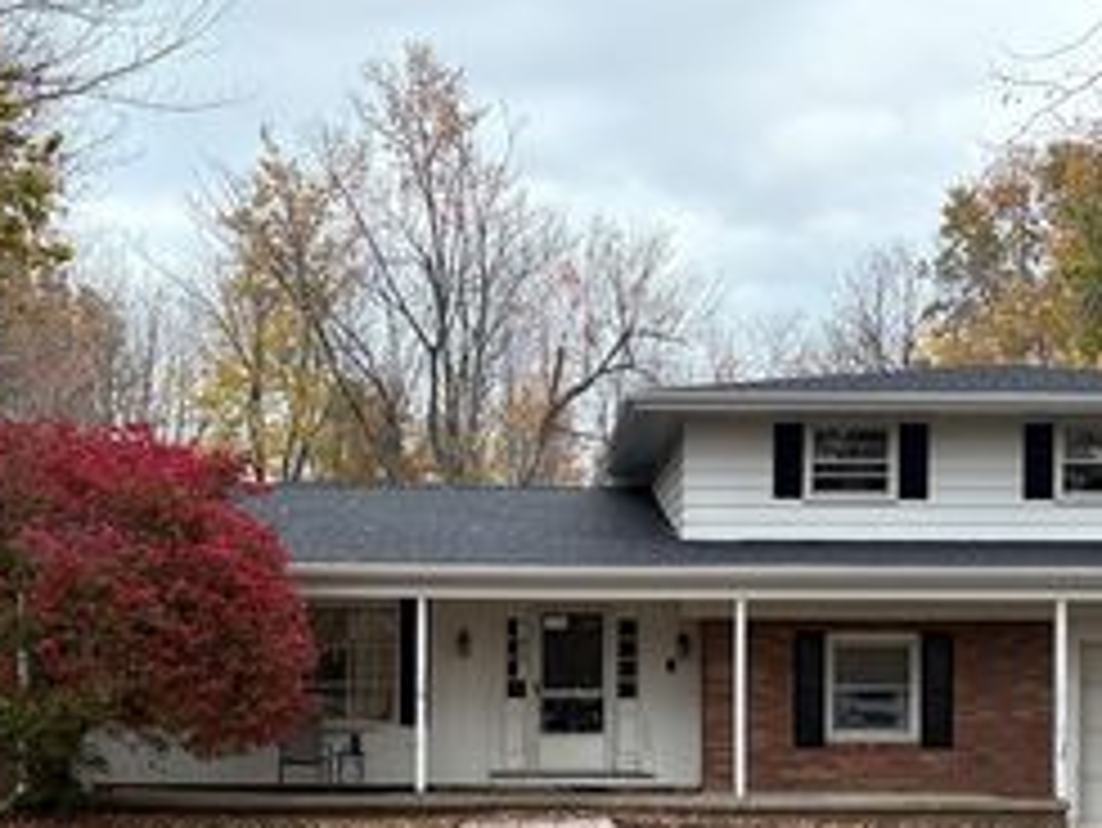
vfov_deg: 26.9
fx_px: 1688
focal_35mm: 53
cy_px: 691
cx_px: 553
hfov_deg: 36.2
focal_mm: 5.96
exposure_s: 1/660
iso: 64
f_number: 1.6
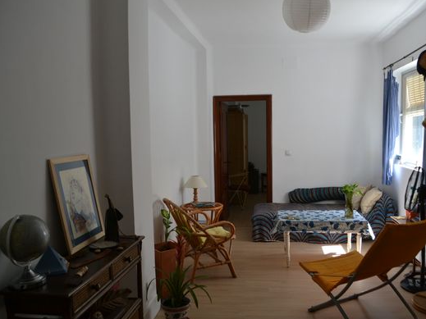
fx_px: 369
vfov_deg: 46.8
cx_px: 245
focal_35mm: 30
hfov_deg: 59.7
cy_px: 161
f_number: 5.6
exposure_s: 1/125
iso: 360
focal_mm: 18
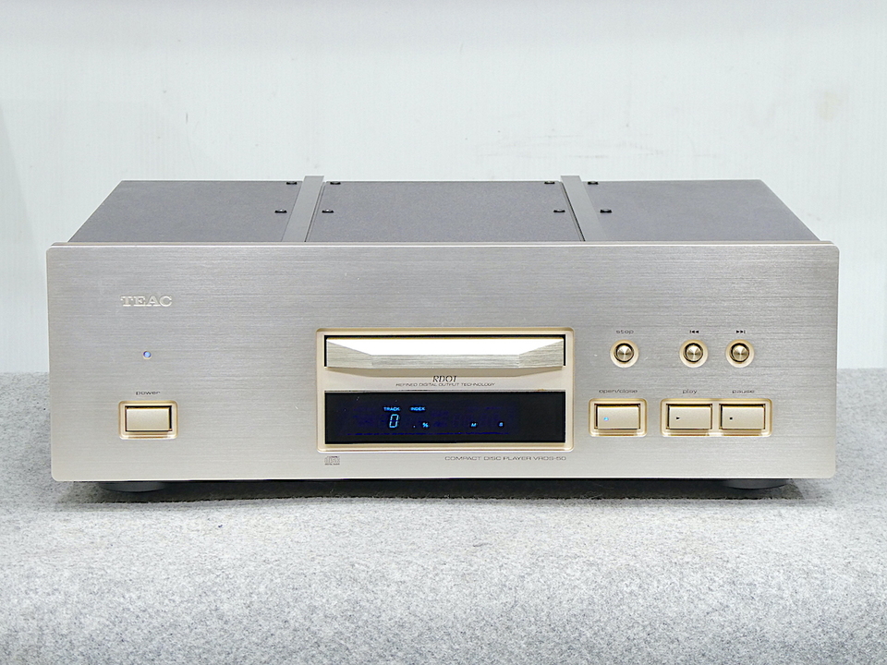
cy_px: 332
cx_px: 444
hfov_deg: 18.5
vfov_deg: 14.0
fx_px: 2716
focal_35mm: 106
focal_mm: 19
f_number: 5.1
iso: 200
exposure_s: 1/8
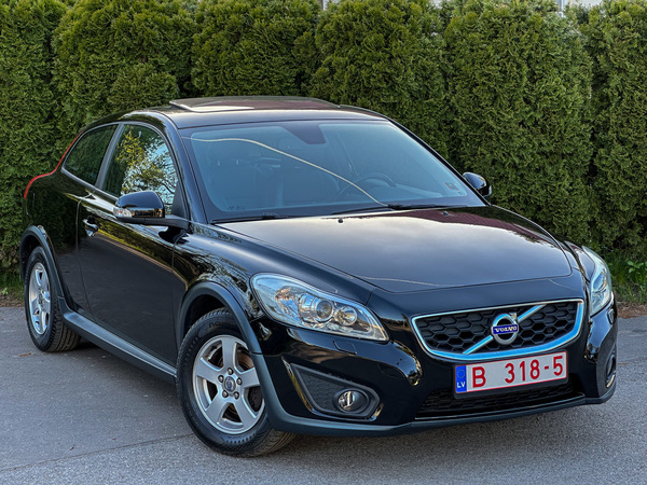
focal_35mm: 77
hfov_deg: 25.3
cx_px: 324
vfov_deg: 19.1
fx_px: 1439
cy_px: 242
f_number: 2.8
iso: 50
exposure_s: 1/99
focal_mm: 9
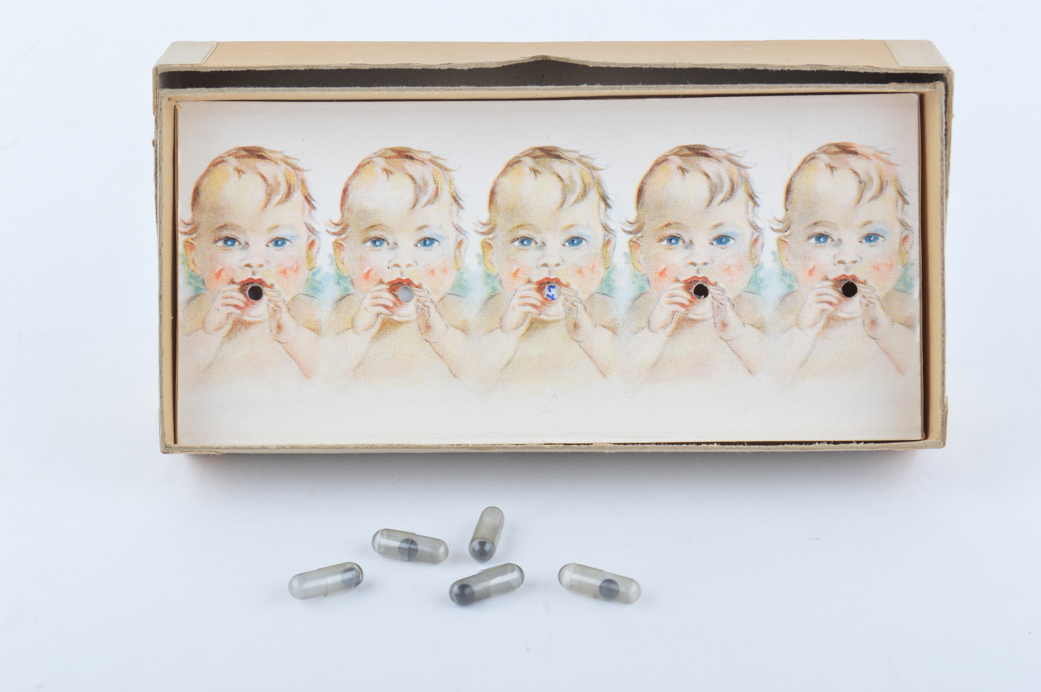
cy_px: 346
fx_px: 2383
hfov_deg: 24.6
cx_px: 520
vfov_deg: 16.5
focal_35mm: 82
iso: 100
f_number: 11
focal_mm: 55
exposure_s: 1/25
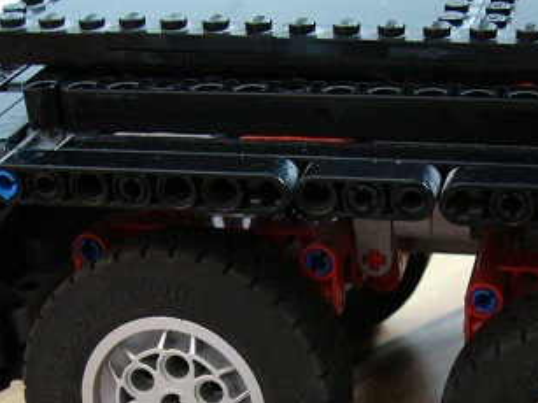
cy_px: 361
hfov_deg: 26.4
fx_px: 1134
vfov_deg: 19.8
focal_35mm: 73
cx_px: 391
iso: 200
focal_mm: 5.8
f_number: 2.8
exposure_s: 1/8
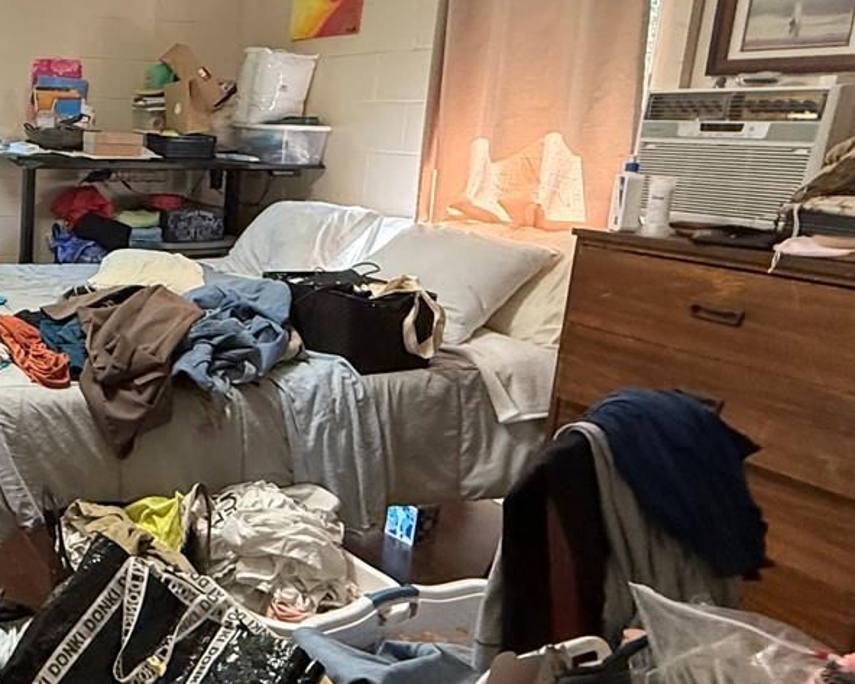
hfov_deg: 42.5
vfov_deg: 40.1
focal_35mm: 37
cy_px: 320
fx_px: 936
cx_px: 4
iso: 640
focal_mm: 2.22
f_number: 2.2
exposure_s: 1/120
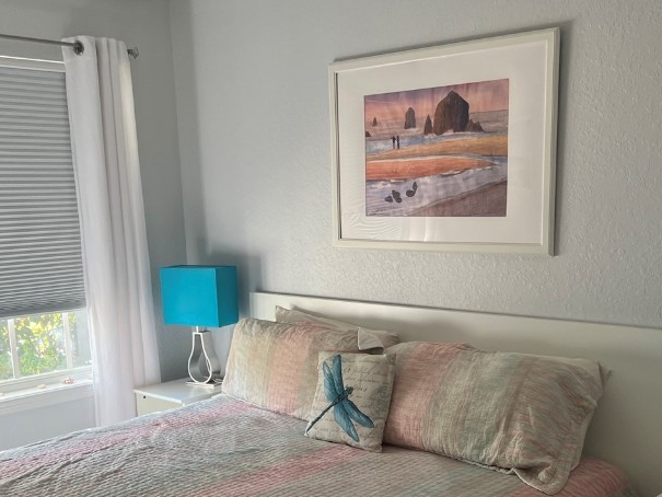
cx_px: 332
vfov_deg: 32.4
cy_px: 358
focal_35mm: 44
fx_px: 842
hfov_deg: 42.9
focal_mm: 5.7
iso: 80
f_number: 1.5
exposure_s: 1/60
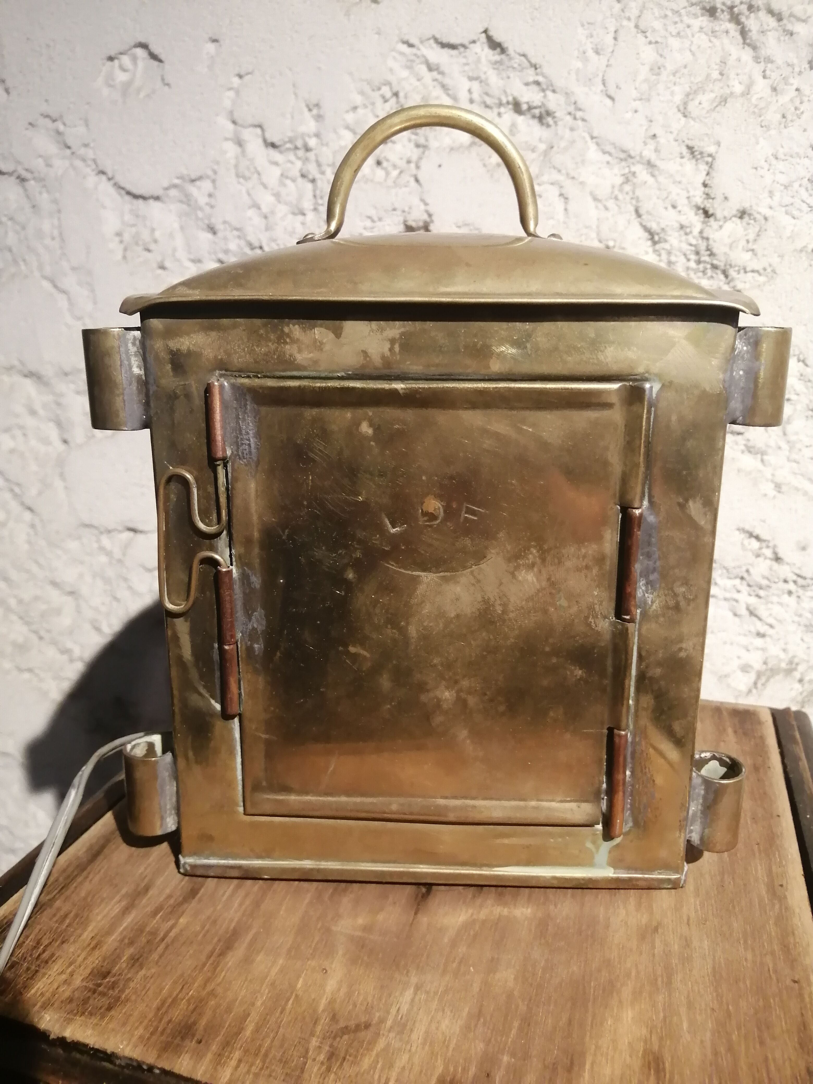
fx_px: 814
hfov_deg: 53.1
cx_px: 406
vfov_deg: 67.3
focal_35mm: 26
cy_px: 542
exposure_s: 1/33.3
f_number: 1.8
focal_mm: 3.6
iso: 250
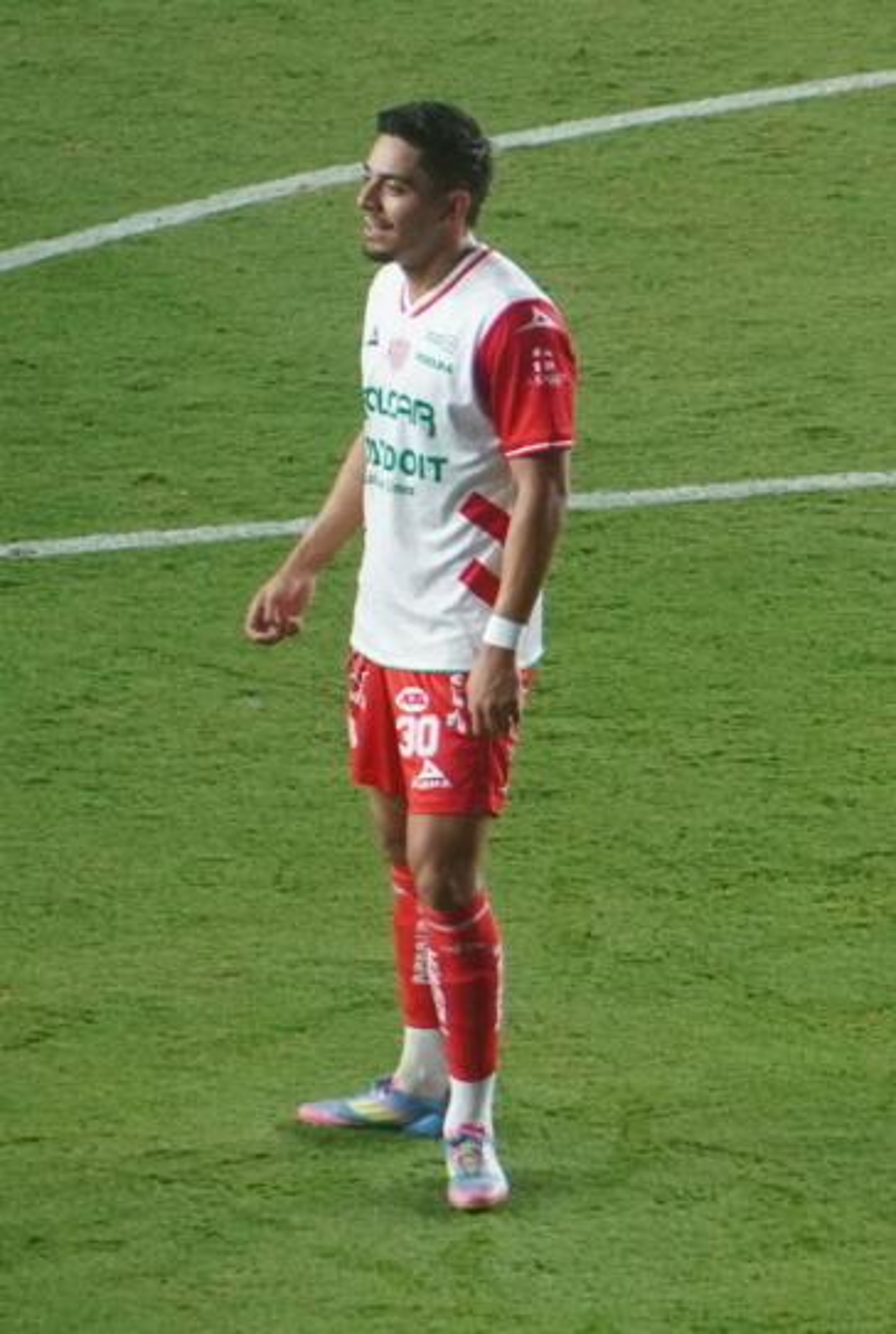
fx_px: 7521
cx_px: 448
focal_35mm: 202
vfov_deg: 10.1
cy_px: 667
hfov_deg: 6.8
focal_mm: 135
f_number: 5.6
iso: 3200
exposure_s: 1/250
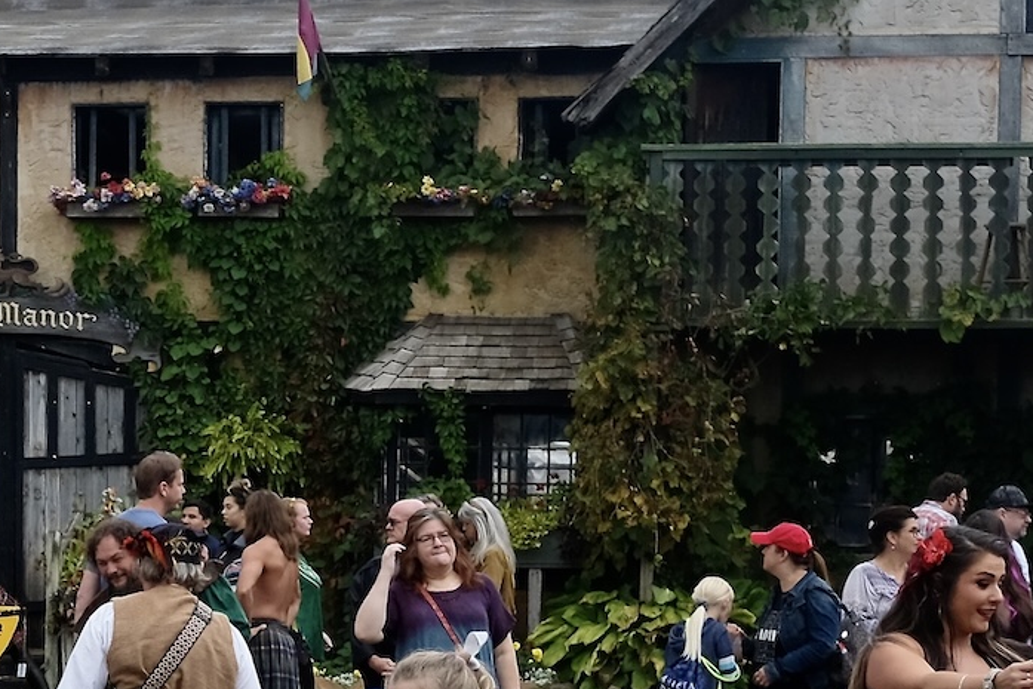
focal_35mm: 147
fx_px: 4219
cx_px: -419
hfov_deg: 13.3
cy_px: 665
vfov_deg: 9.3
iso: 400
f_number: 8
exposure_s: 1/280
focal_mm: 27
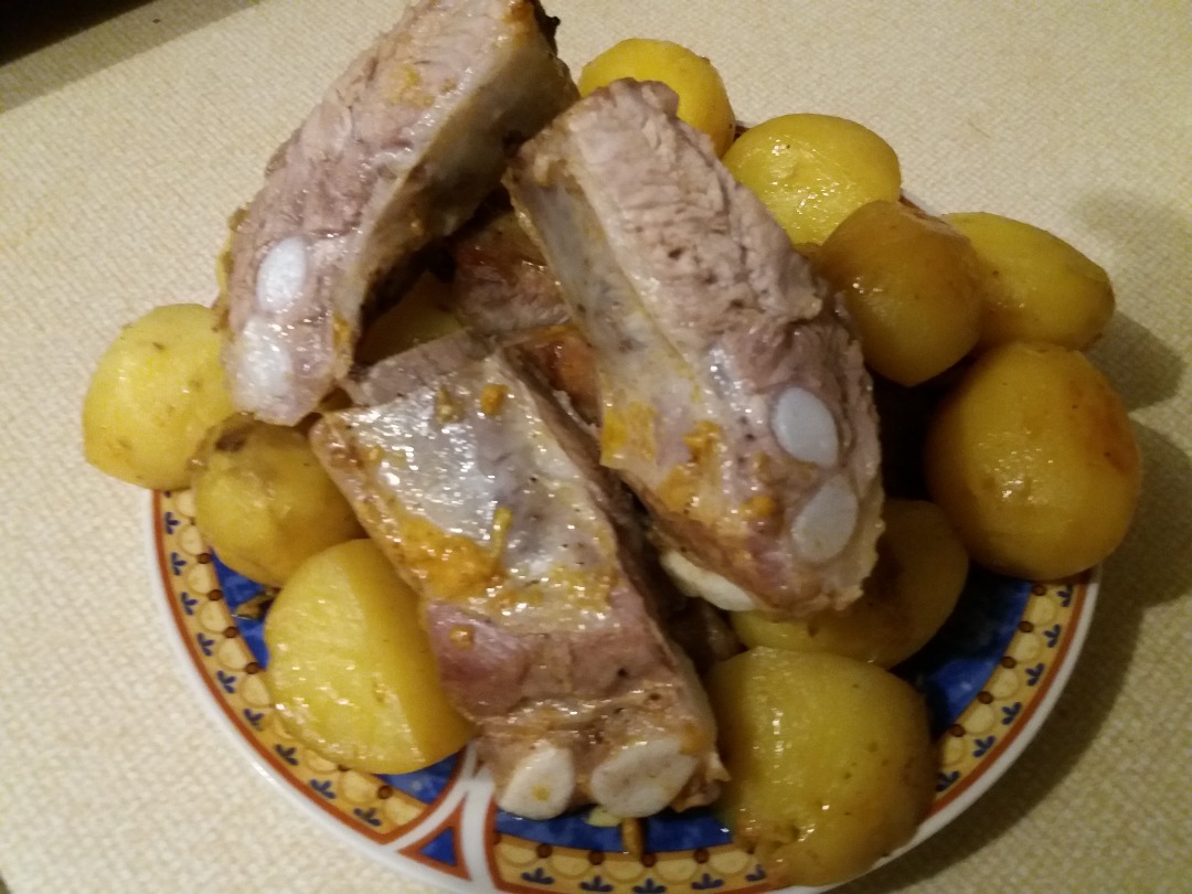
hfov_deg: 63.4
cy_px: 447
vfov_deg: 49.7
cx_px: 596
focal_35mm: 28
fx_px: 964
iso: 400
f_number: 1.9
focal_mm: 3.7
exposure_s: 1/17
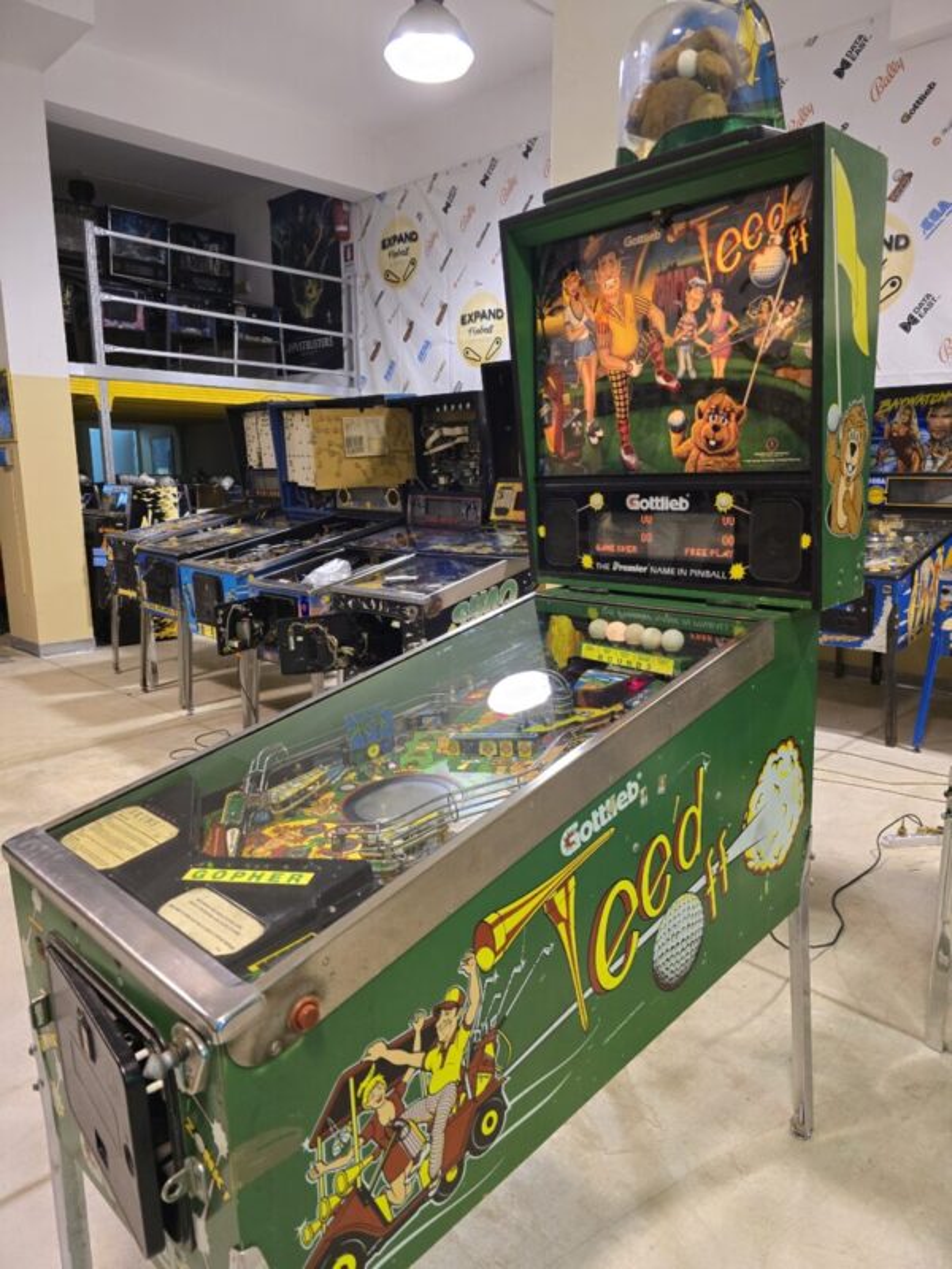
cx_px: 476
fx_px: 843
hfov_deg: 58.9
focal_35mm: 23
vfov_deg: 73.9
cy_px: 634
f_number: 1.7
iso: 500
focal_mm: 6.3
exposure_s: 1/100
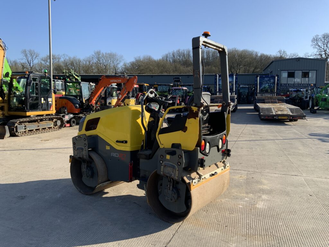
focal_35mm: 29
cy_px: 124
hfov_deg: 61.7
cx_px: 164
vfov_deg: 48.2
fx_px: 276
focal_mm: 3
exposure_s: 1/1076
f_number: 1.8
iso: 16
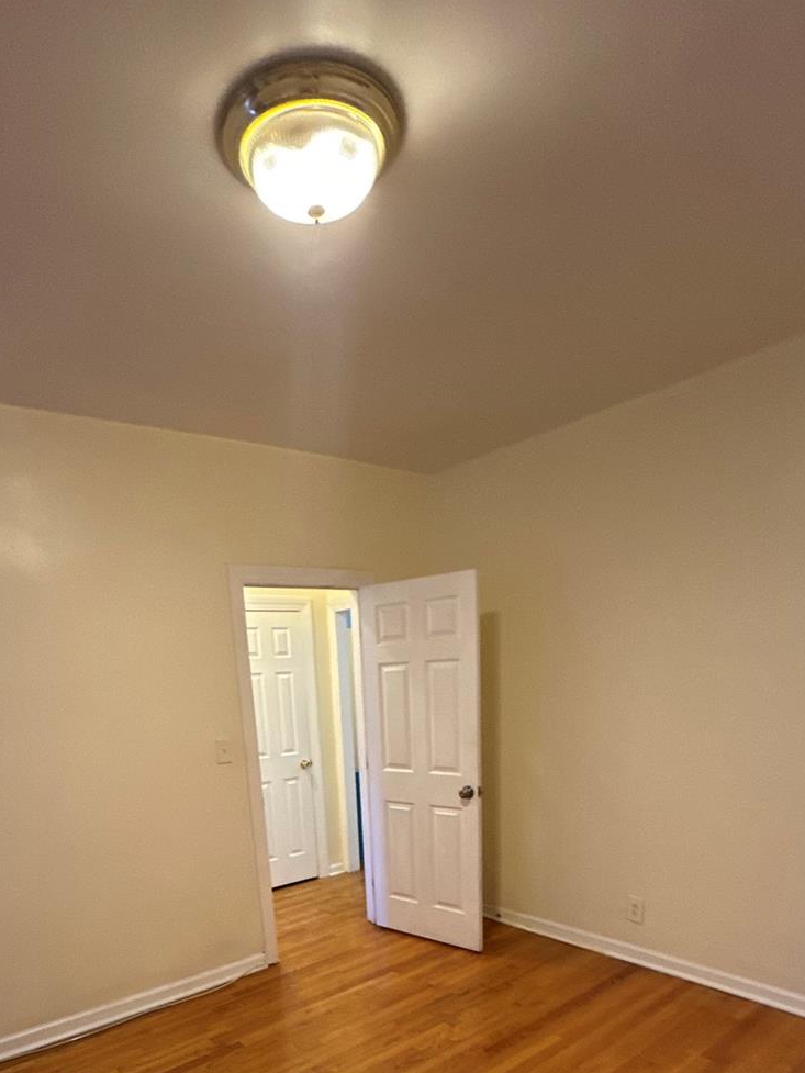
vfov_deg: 69.9
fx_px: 682
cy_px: 837
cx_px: 356
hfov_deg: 60.9
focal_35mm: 22
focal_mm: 2.22
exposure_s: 1/60
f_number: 2.2
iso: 500
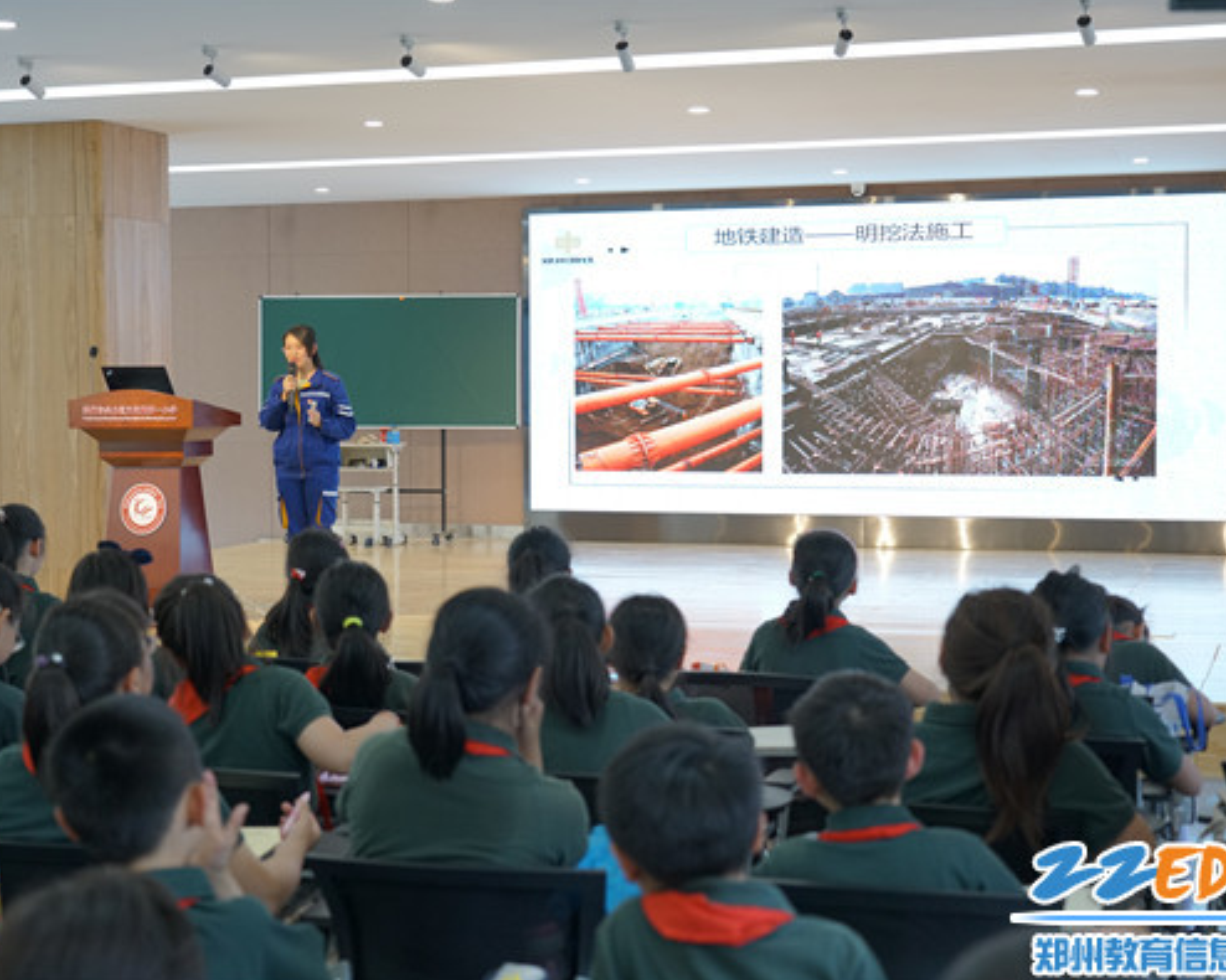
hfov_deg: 33.0
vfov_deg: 26.7
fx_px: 2068
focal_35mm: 57
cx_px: 568
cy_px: 489
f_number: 4
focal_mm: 50
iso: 1250
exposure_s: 1/160
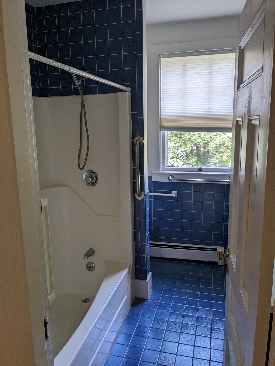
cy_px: 183
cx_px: 138
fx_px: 286
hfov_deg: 51.4
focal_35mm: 27
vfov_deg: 65.3
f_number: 1.73
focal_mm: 4.38
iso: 141
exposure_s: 1/60
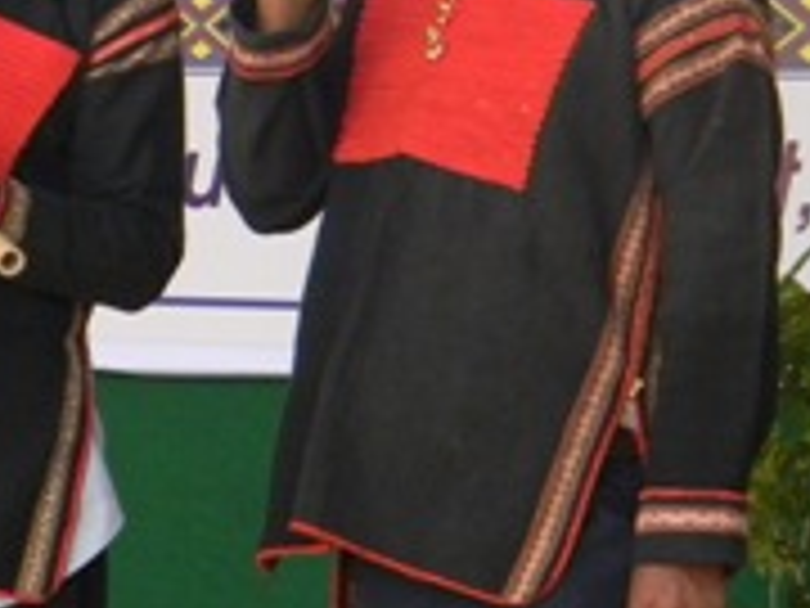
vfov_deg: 5.7
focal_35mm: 261
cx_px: 220
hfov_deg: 7.6
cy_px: 32
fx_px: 6107
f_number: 4.7
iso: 400
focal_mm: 19
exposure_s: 1/148
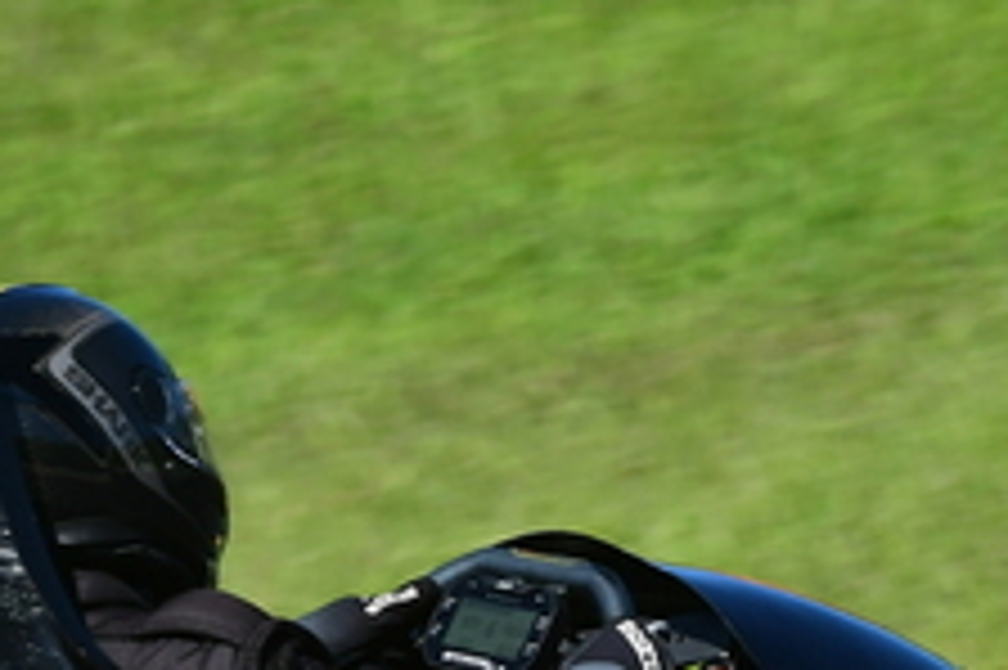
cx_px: 742
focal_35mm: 1288
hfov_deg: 1.6
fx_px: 36036
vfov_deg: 1.1
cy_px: 331
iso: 500
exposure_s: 1/640
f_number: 13
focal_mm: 240
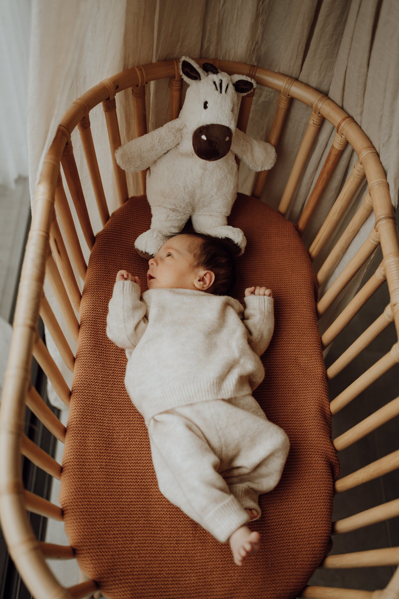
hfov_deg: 37.9
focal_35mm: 35
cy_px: 300
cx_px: 200
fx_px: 582
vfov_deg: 54.4
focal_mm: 35
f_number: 2
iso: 400
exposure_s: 1/250
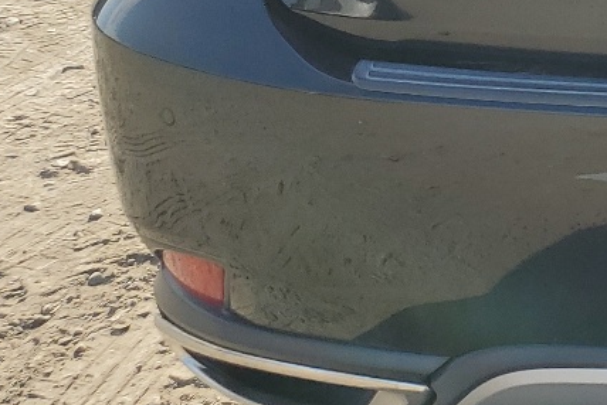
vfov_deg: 13.0
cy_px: -163
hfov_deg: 17.3
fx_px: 1704
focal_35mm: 101
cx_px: 1024
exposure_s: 1/1429
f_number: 1.5
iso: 50
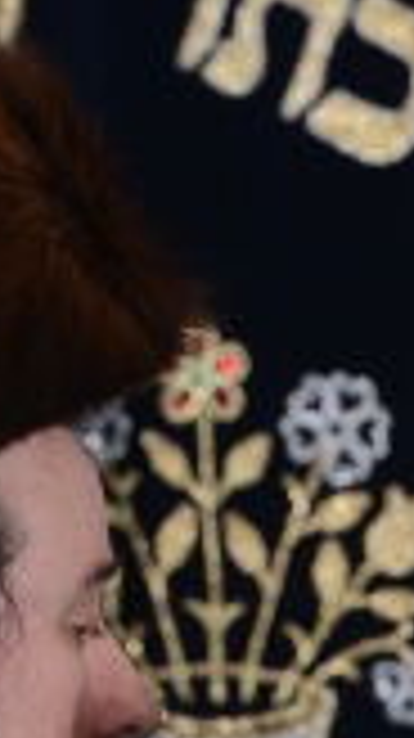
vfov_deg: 1.8
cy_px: 1422
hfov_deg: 1.0
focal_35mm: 1176
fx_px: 22998
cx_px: 1368
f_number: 8
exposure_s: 1/160
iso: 640
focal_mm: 180
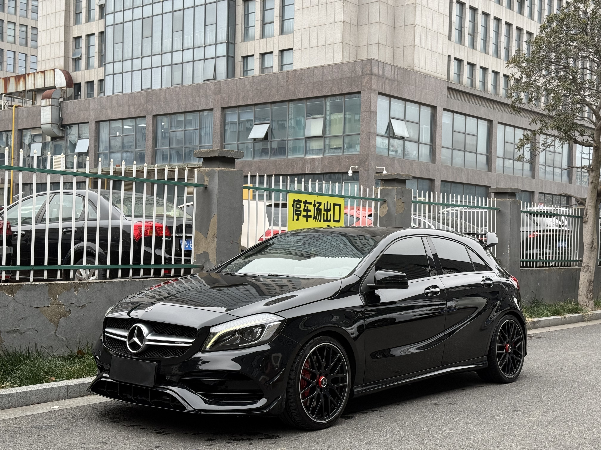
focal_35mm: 48
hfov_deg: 39.7
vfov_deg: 30.3
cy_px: 225
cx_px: 300
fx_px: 833
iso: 100
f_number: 1.78
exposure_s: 1/114
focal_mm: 6.76
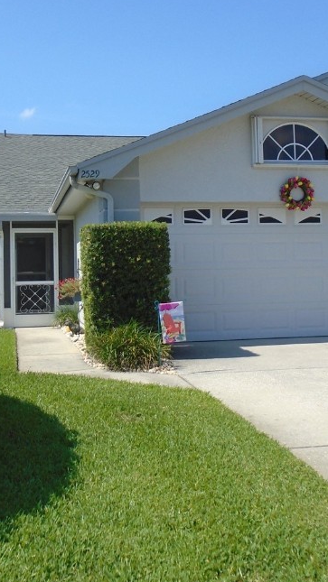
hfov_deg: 26.5
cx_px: 149
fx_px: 696
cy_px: 248
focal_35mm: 45
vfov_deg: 45.3
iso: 100
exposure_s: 1/160
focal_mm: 4.6
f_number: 8
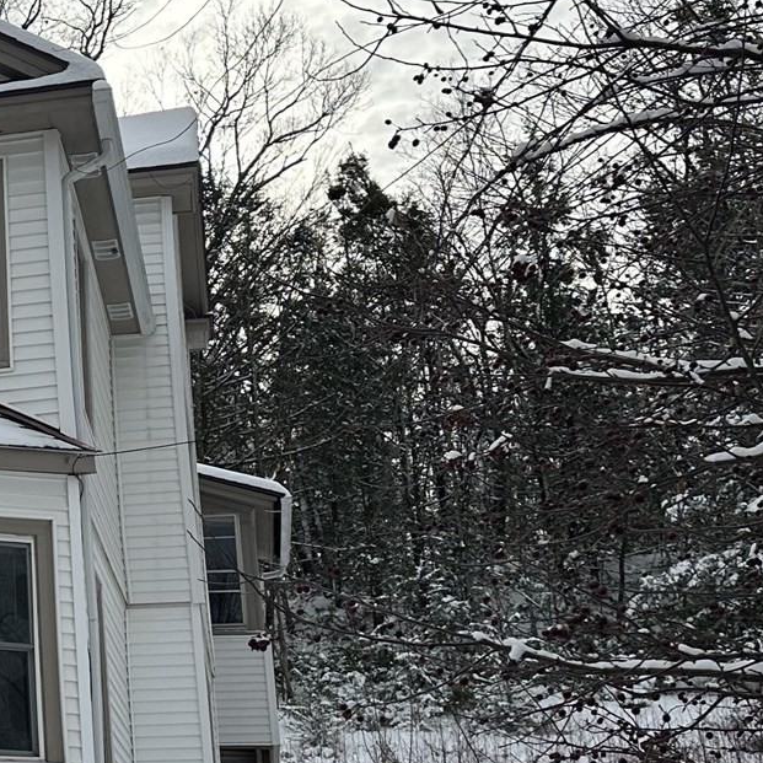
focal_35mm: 70
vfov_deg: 24.6
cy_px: 426
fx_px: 1746
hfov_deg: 22.1
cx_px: -227
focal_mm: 6.86
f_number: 1.78
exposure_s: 1/8197
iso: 80
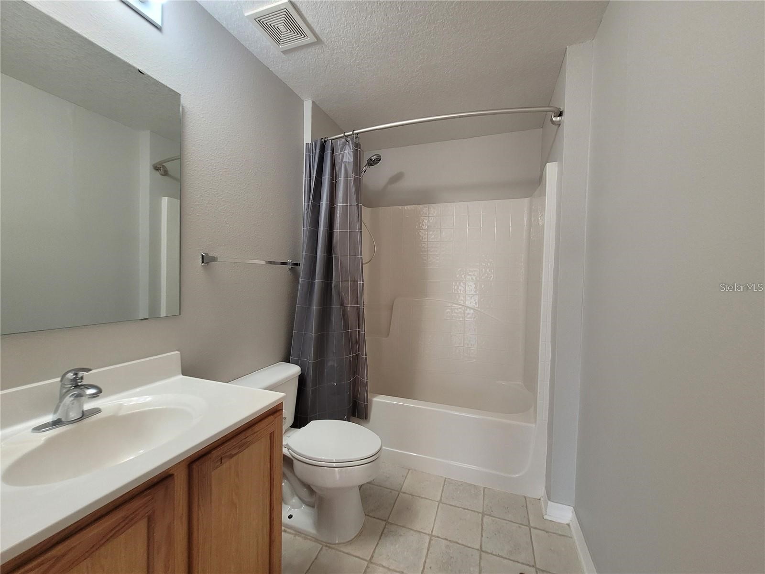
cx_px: 382
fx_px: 287
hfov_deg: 106.2
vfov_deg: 89.9
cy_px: 287
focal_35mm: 13
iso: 160
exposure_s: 1/60
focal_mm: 1.74
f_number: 2.2
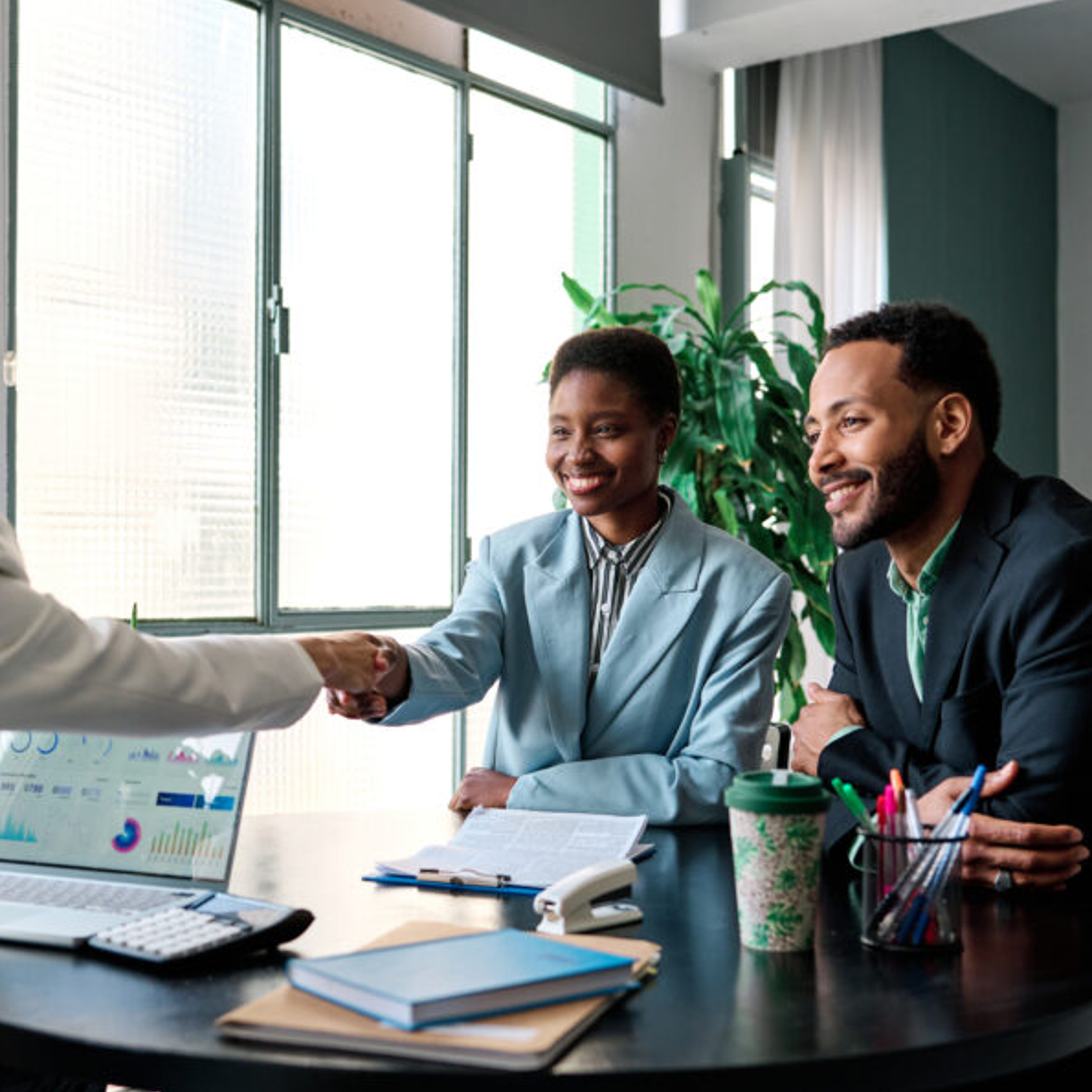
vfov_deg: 35.3
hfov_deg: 35.0
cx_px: 362
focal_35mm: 48
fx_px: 1713
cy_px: 571
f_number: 2.8
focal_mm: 35
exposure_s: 1/200
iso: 400
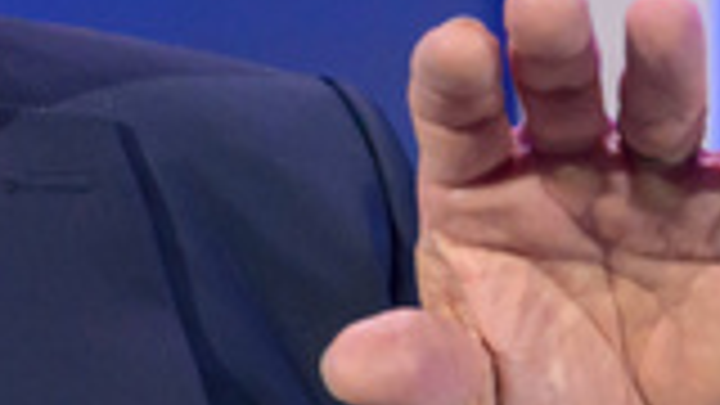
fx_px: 23616
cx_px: -274
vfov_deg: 1.0
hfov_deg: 1.7
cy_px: -214
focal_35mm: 1237
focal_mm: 185
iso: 2000
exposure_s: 1/200
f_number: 5.6
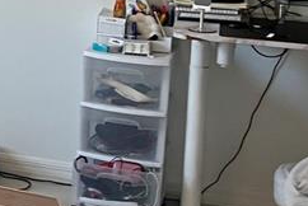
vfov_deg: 10.9
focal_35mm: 123
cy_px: -52
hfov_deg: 15.1
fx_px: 1054
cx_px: -188
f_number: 1.8
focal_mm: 3.99
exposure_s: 1/60
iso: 80
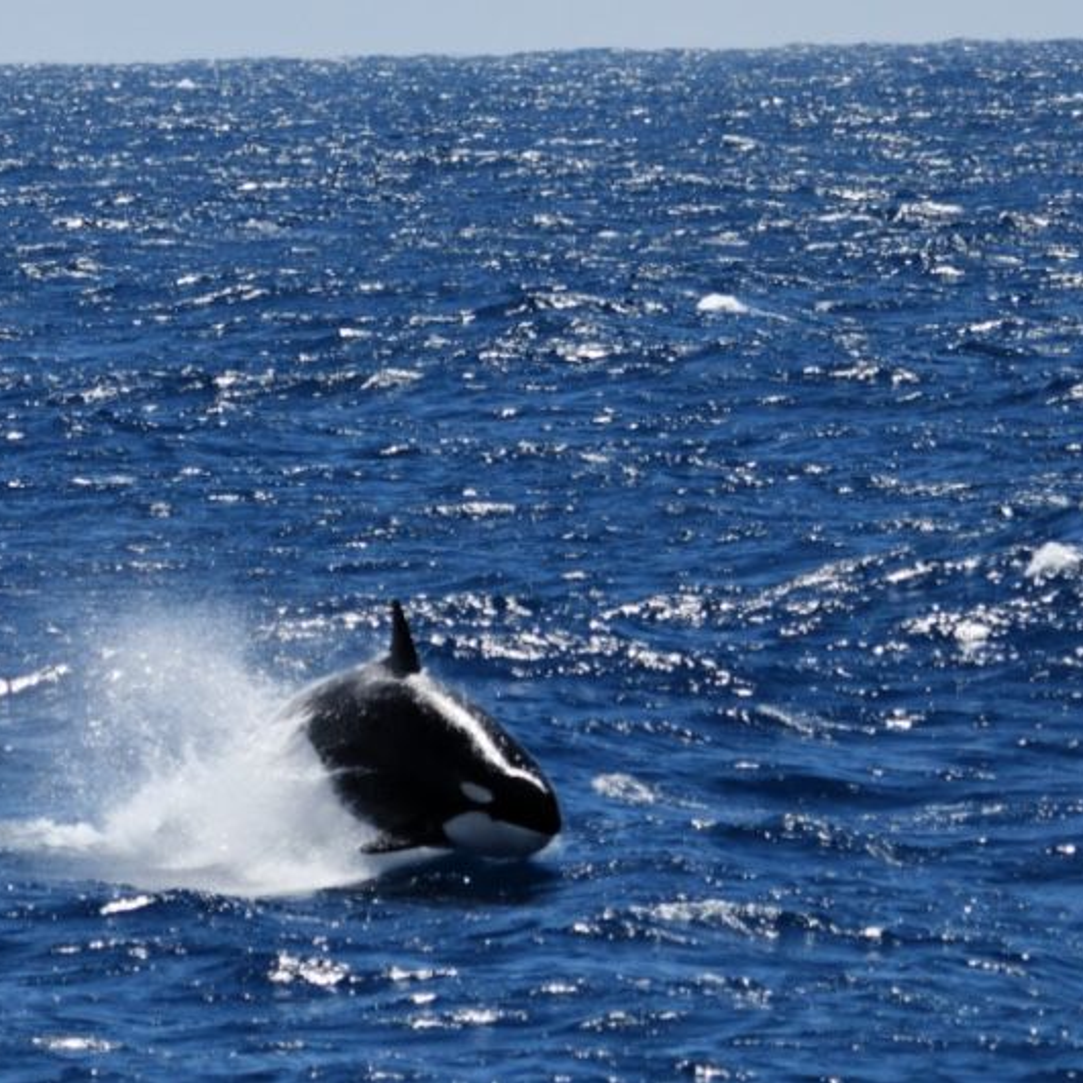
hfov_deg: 5.3
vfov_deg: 5.3
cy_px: 542
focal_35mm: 333
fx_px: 11787
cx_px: 736
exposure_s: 1/8000
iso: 500
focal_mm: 260
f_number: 5.6
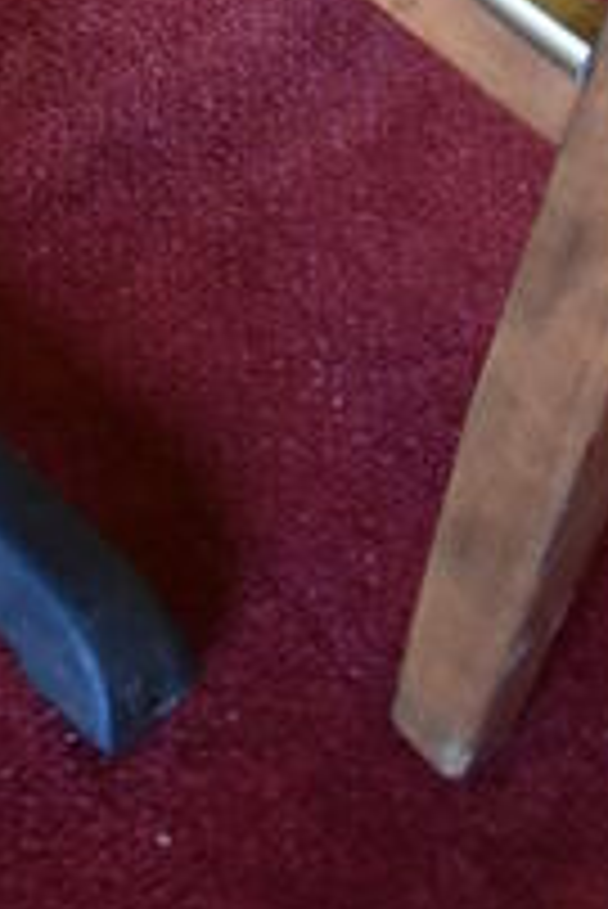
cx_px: -473
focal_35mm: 122
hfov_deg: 10.6
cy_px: -1042
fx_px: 3085
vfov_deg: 13.7
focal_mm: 18
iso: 4500
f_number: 3.5
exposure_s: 1/125
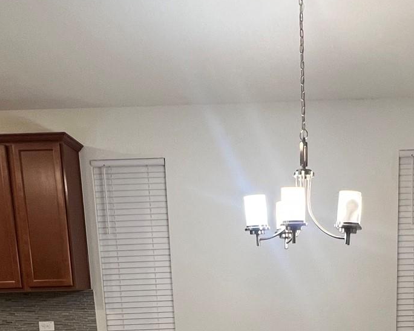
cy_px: 370
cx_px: 280
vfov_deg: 33.7
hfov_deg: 47.1
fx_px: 466
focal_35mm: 38
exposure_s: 1/60
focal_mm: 1.57
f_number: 1.8
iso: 160
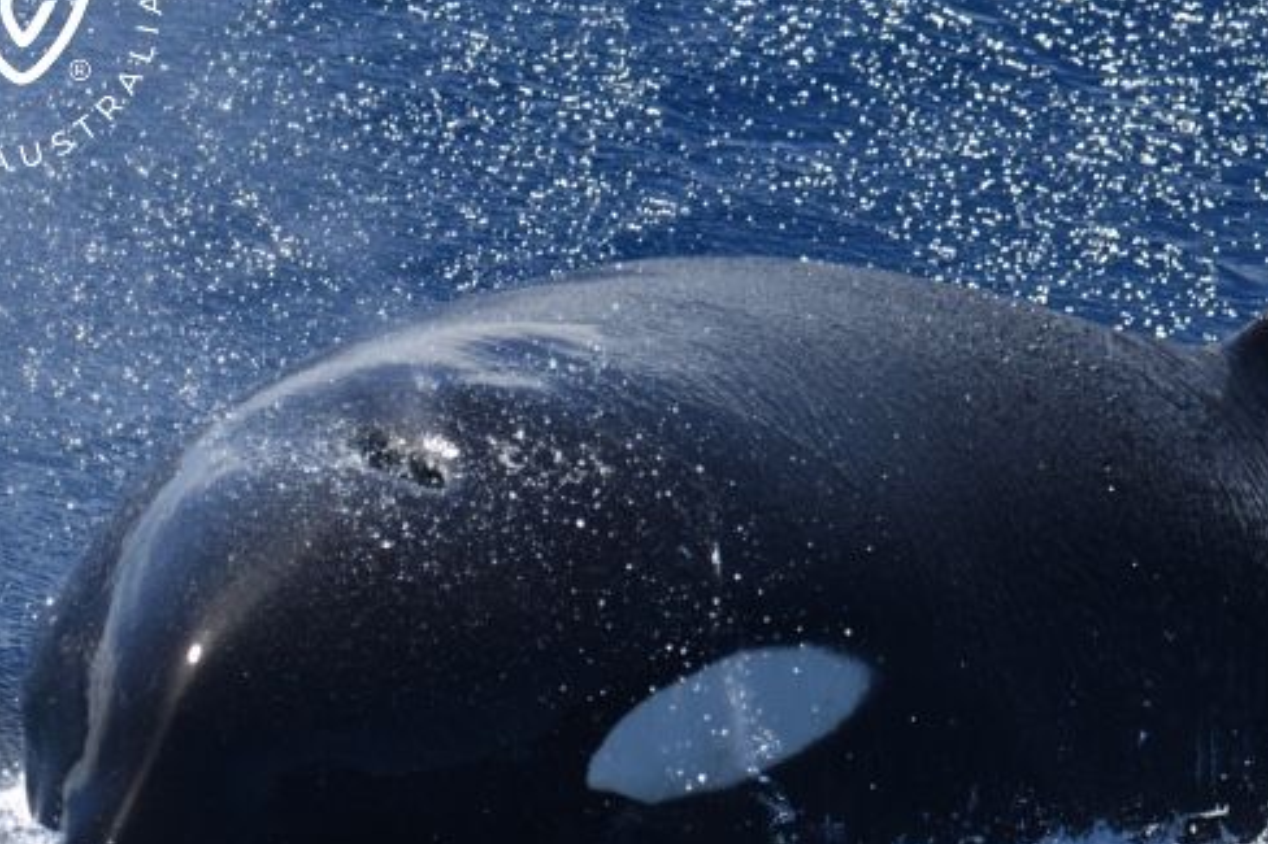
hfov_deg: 3.5
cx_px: 850
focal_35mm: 590
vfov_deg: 2.3
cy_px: 508
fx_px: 20773
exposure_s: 1/8000
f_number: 6
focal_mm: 360
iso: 1400
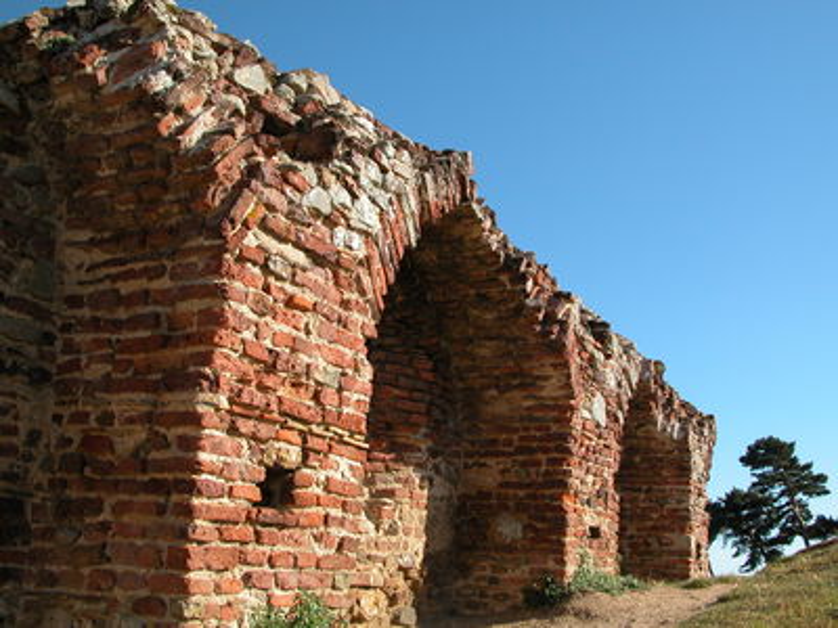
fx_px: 847
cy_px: 314
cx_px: 419
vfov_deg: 40.7
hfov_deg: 52.6
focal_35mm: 35
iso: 100
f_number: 5.6
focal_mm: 8.9
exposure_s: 1/277
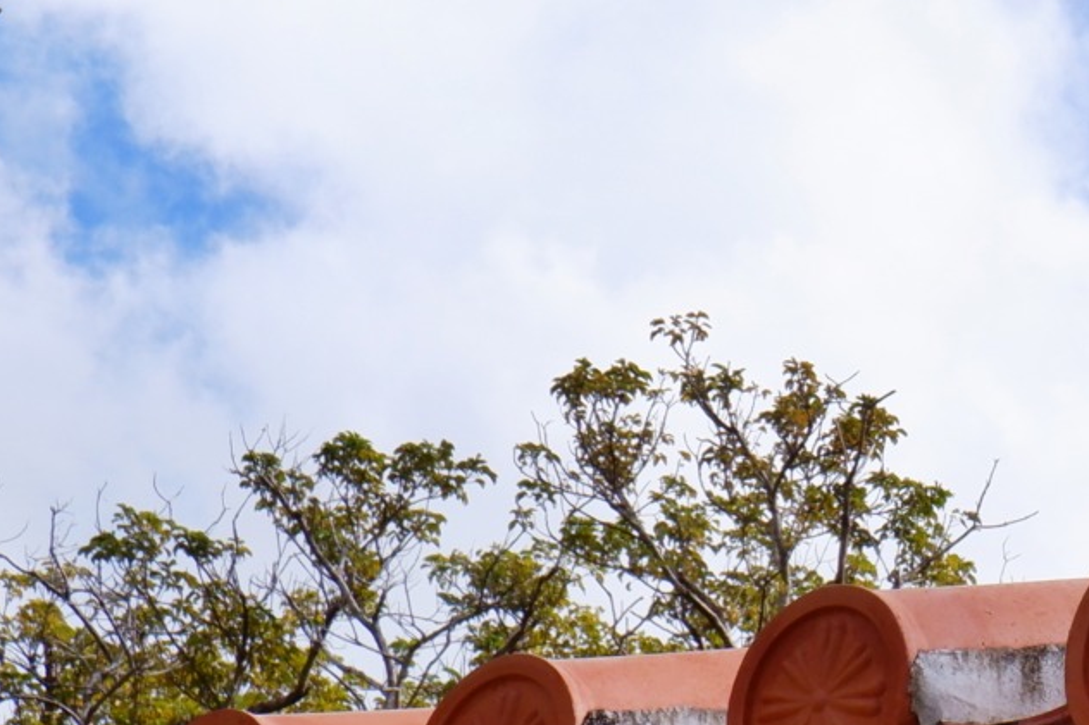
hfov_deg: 12.3
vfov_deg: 8.9
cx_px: 1923
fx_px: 4657
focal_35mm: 154
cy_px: 202
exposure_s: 1/400
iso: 200
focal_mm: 25.6
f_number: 13
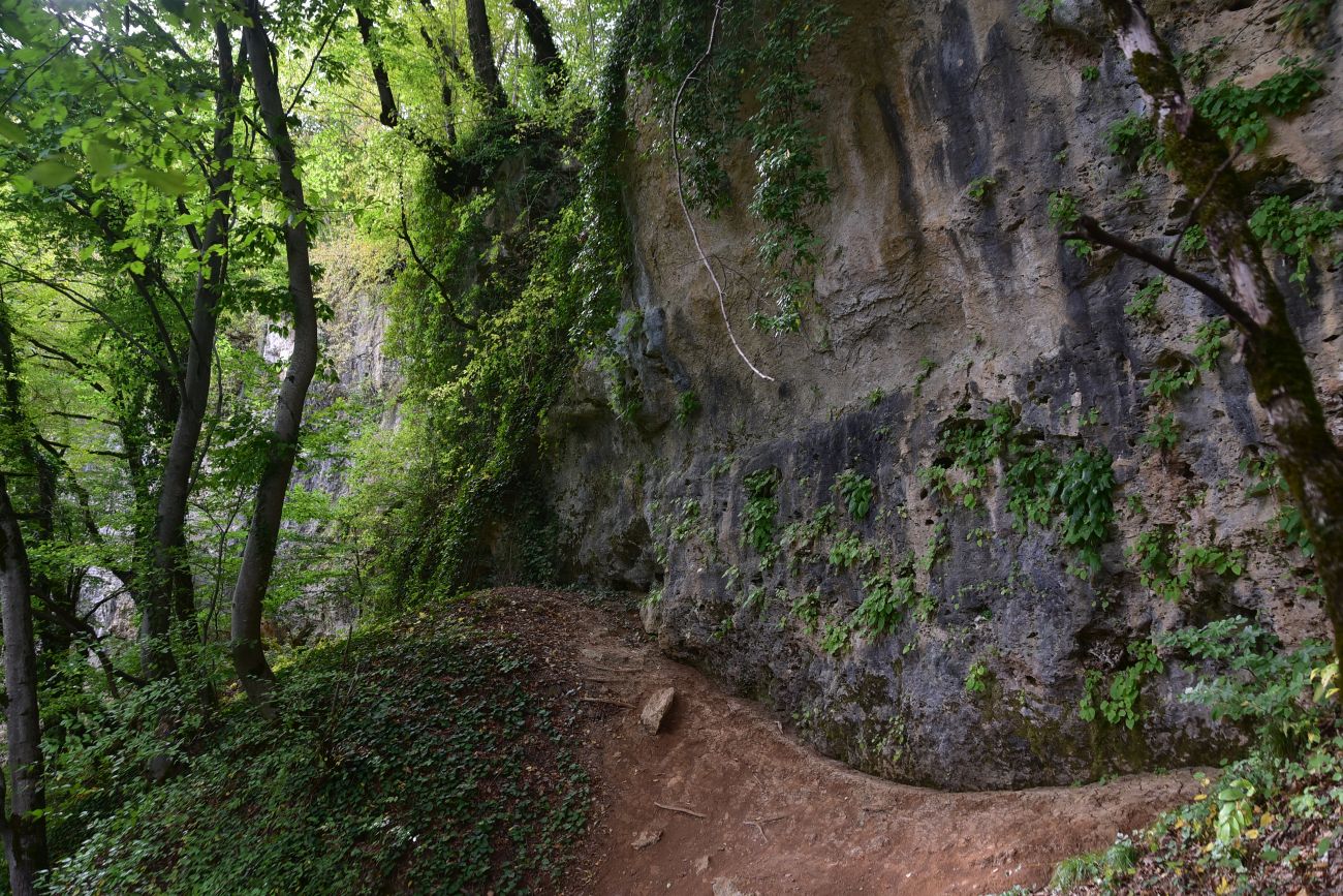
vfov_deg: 27.0
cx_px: 672
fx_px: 1865
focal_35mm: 50
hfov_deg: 39.6
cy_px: 448
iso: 400
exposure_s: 1/125
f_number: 5
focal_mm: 50
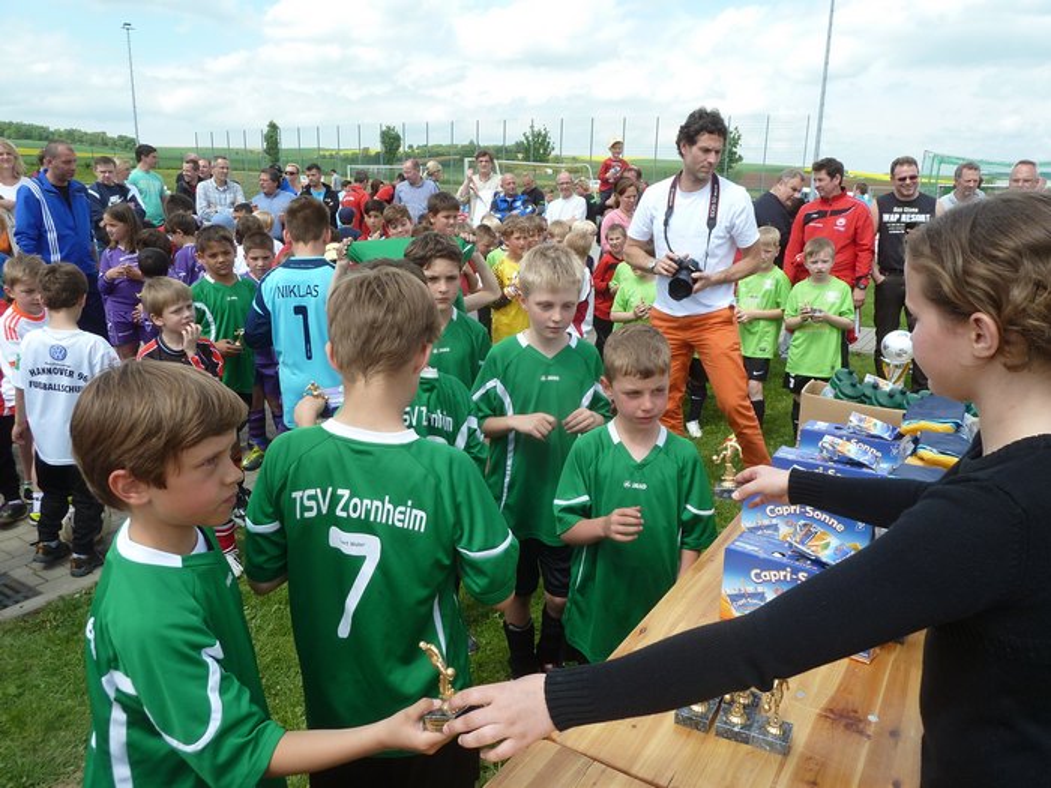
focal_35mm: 25
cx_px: 526
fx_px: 759
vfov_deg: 54.9
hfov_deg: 69.4
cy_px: 394
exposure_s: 1/320
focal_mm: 4.1
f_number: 4
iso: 80
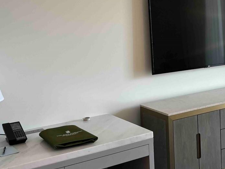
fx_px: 390
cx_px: 176
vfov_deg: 24.3
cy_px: 62
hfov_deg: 31.4
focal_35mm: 60
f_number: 1.6
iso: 125
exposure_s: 1/60
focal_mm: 5.96
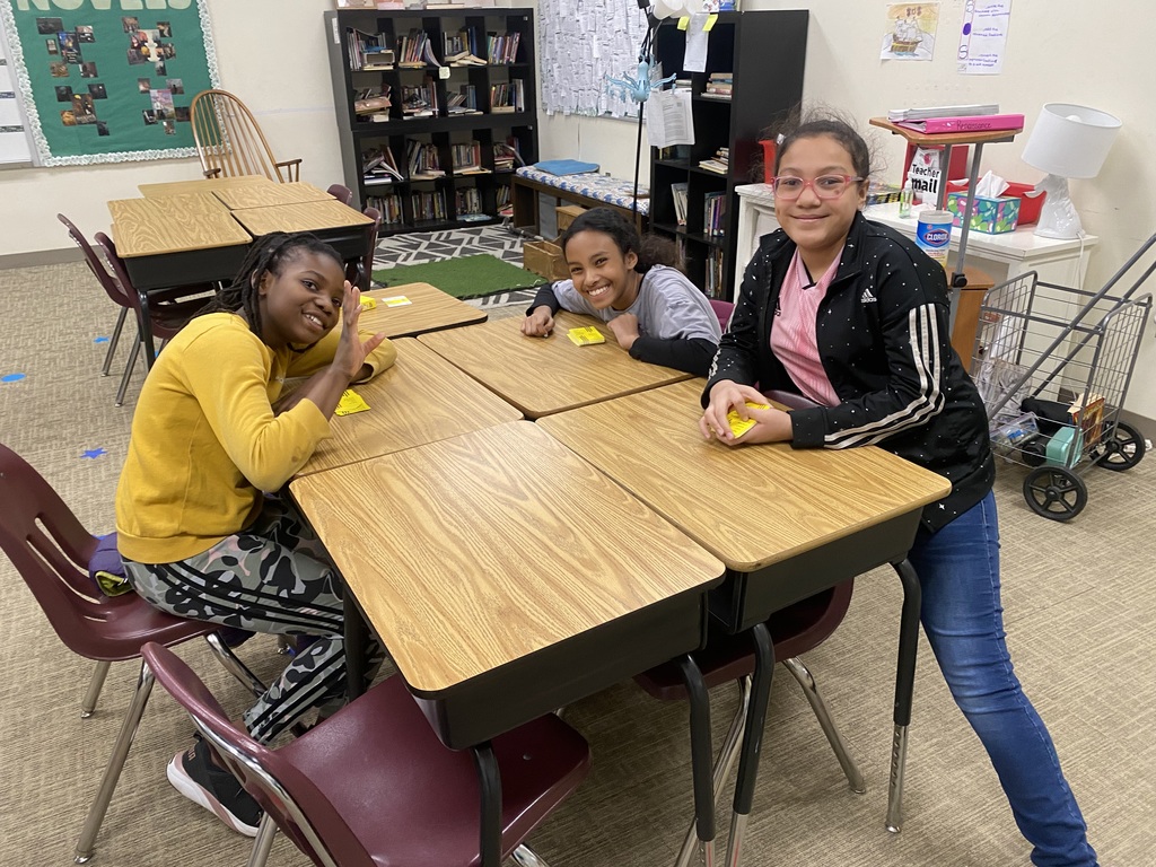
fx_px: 868
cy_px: 434
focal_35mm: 26
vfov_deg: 53.1
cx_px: 578
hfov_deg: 67.3
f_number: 1.8
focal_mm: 4.25
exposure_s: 1/89
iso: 125
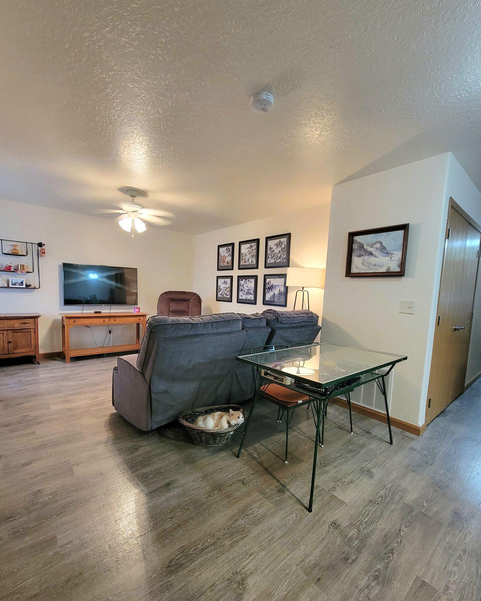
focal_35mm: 14
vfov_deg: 100.6
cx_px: 238
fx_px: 249
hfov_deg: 88.0
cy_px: 317
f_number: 2.2
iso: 320
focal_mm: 2.2
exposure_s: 1/30
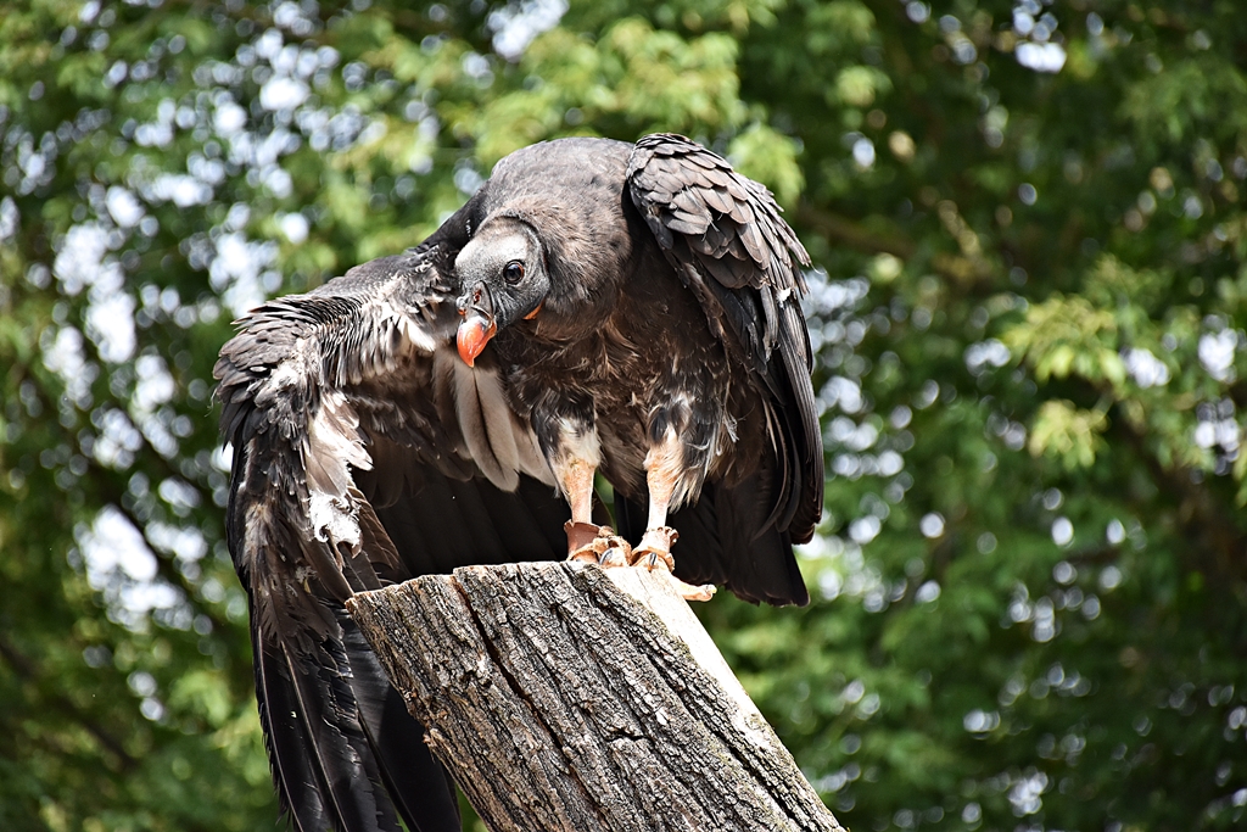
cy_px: 416
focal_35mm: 210
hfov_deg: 9.8
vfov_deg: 6.5
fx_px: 7275
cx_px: 624
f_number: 5.6
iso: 800
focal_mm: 140
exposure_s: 1/1000
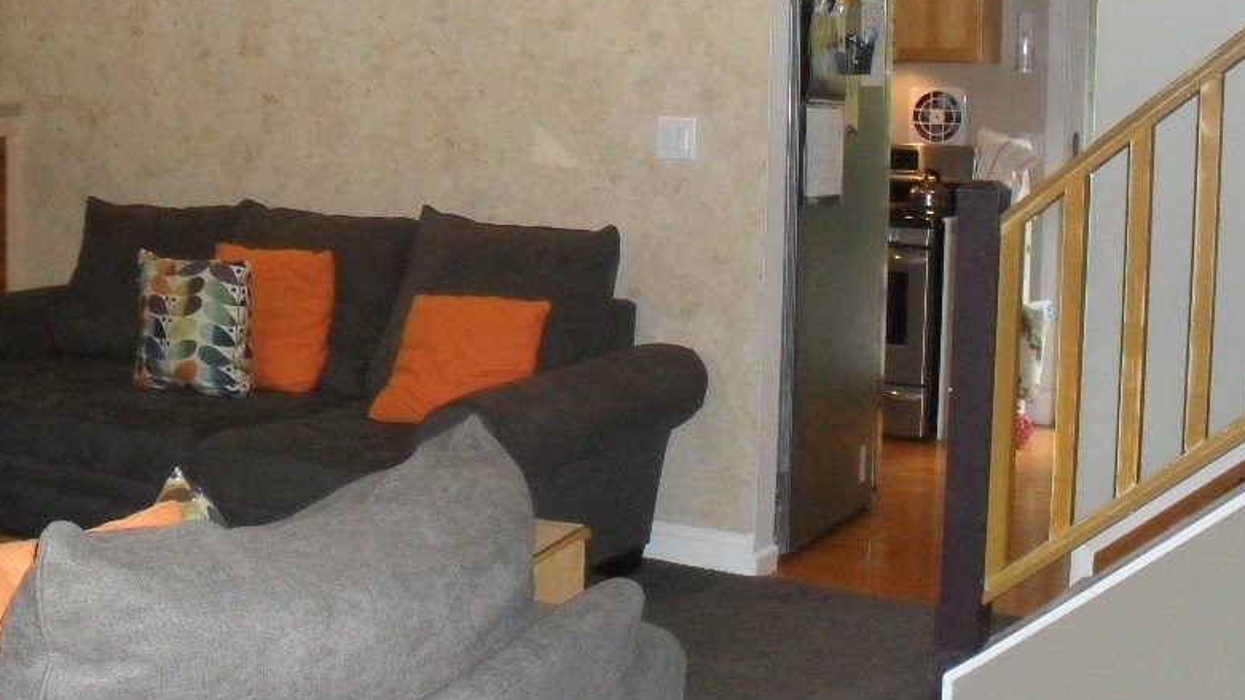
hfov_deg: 41.2
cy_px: 233
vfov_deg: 23.8
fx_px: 1650
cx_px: 513
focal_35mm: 50
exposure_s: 1/45
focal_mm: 6.3
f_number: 3.2
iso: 400
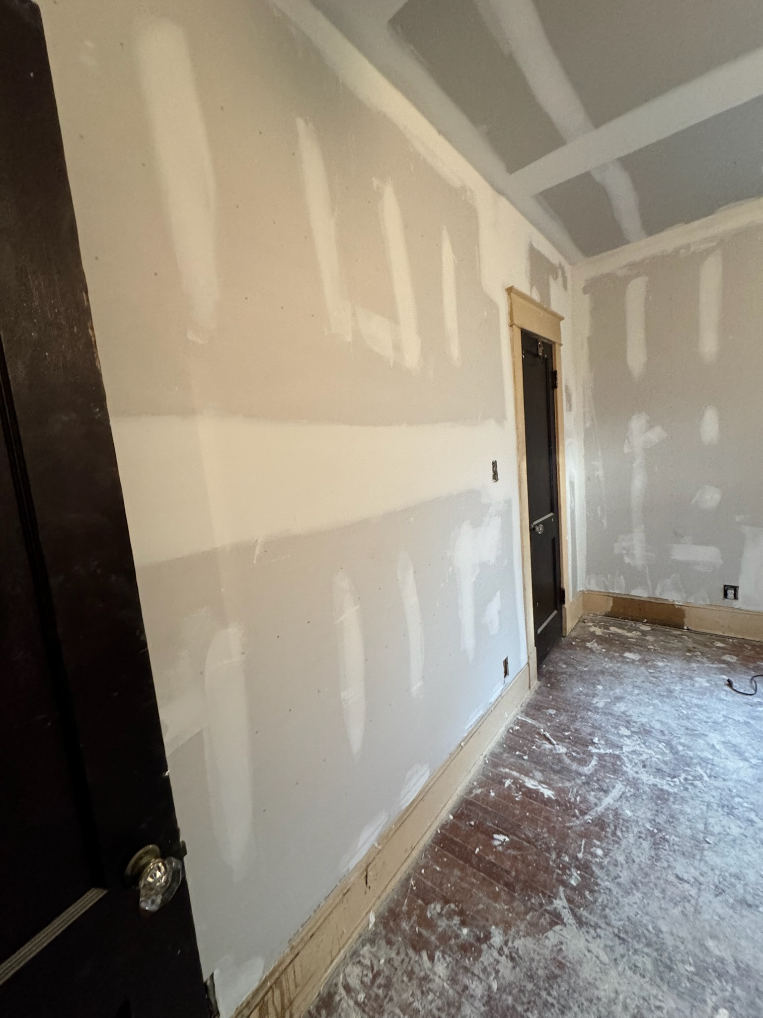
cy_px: 509
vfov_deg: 102.1
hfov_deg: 85.7
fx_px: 411
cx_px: 382
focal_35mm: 14
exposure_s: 1/60
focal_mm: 2.22
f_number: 2.2
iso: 320
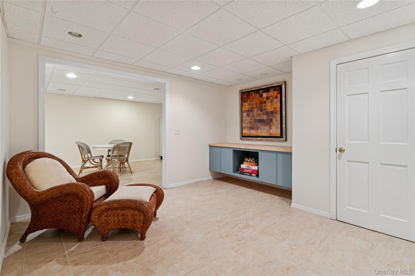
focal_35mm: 17
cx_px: 208
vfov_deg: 70.4
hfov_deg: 93.3
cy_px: 138
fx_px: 196
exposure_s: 1/1.25
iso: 200
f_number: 10
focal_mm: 17
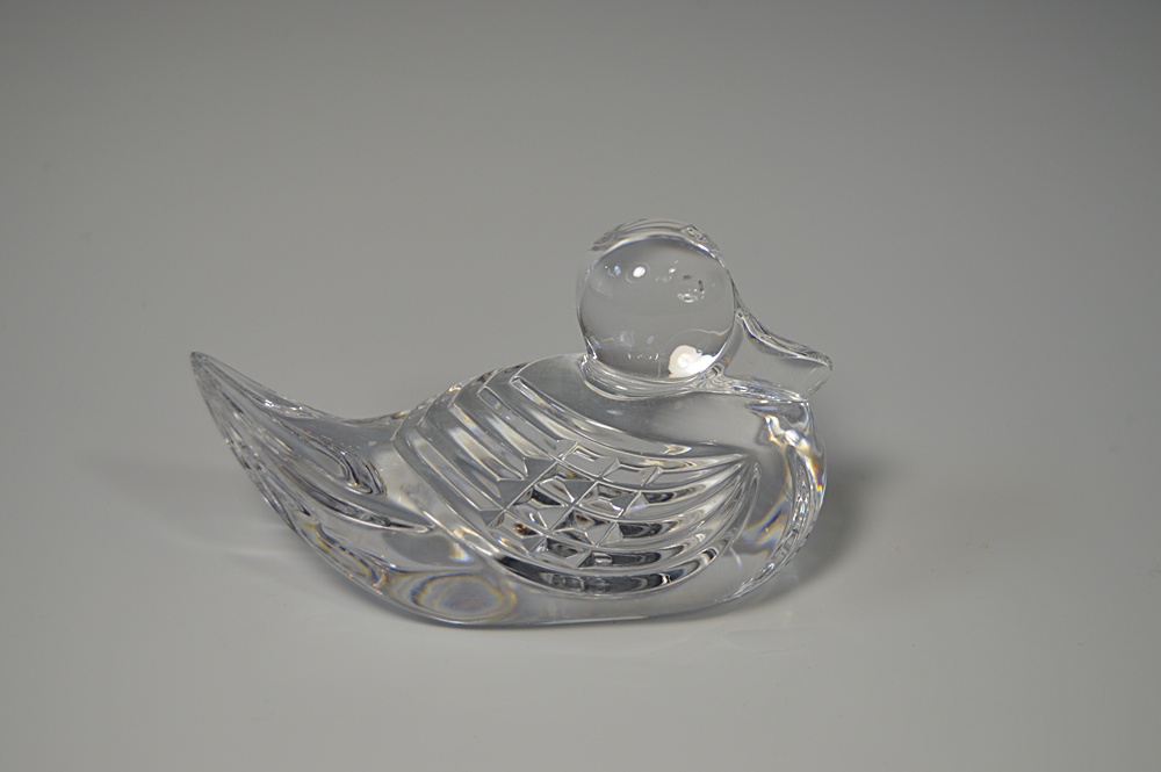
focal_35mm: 57
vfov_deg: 23.7
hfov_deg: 35.1
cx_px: 580
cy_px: 386
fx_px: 1837
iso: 140
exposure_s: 1/125
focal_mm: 38
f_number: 5.6
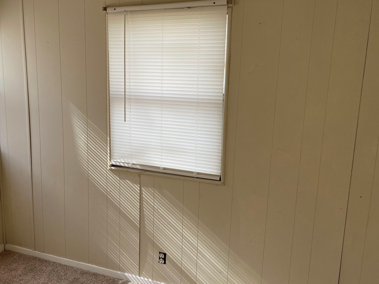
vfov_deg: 38.7
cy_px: 142
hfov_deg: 49.1
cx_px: 120
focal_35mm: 37
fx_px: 405
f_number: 1.8
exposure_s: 1/240
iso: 32
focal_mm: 4.25
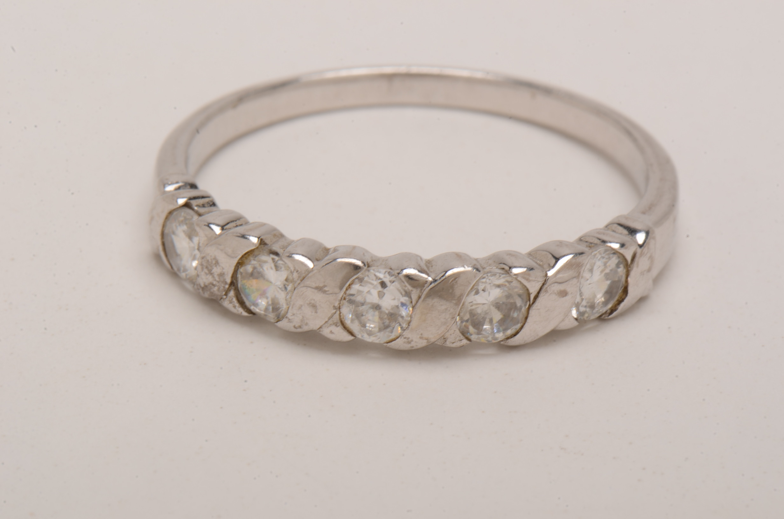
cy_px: 260
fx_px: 2771
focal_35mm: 128
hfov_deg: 16.1
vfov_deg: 10.7
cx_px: 392
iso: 100
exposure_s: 1/160
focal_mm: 85
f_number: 32
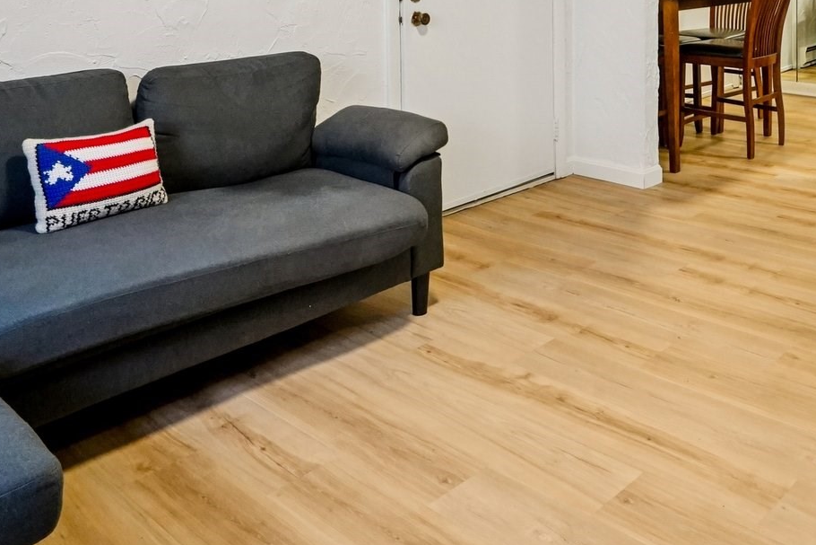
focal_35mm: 36
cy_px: -53
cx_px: 697
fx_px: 816
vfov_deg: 32.5
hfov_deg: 48.8
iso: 2500
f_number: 8
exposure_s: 1/30
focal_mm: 16
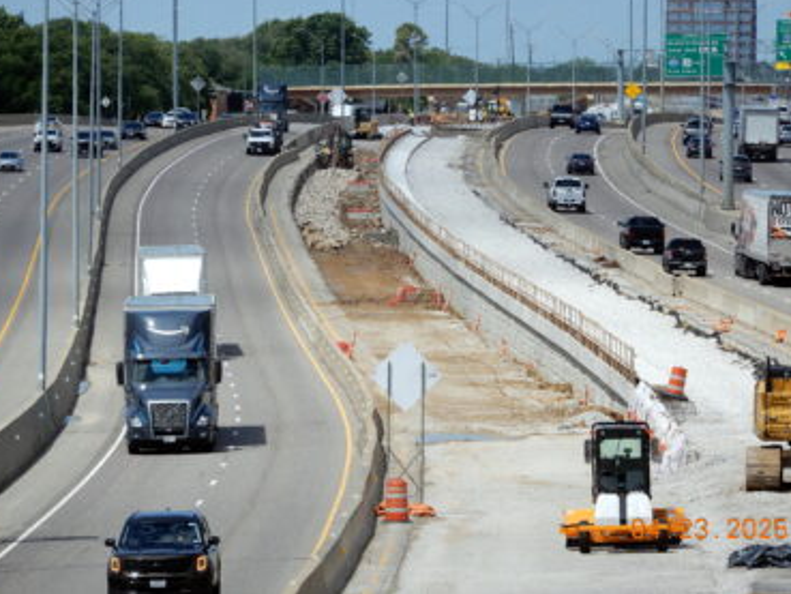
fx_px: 8663
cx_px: 397
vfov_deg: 3.9
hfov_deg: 5.2
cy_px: 274
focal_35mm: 379
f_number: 6.3
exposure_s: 1/640
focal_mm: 62.4
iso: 80
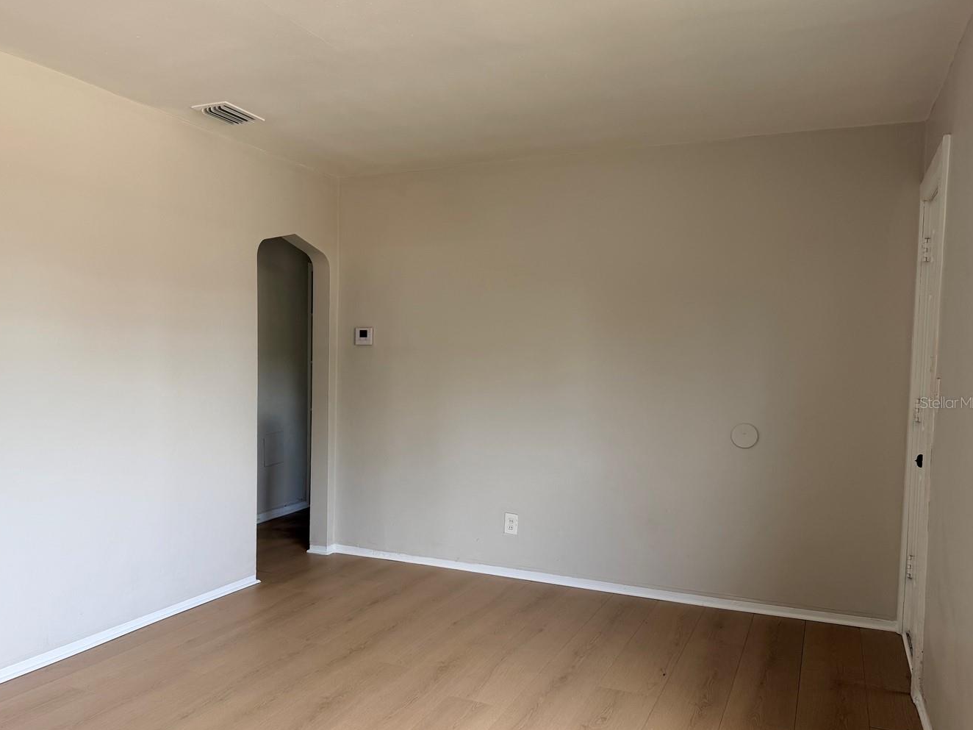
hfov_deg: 61.3
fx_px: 815
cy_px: 402
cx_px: 401
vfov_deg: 48.2
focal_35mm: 29
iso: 80
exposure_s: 1/121
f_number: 1.78
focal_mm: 6.76
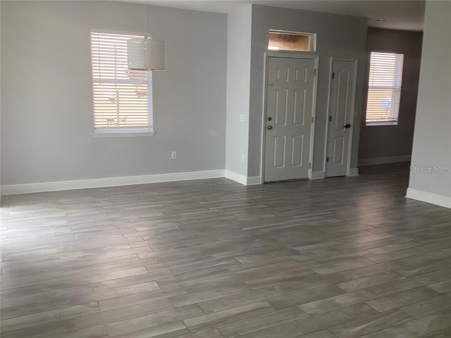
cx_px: 226
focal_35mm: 31
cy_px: 169
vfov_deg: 45.4
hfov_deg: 58.4
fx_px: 404
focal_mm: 3.3
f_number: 2.4
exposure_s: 1/120
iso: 80
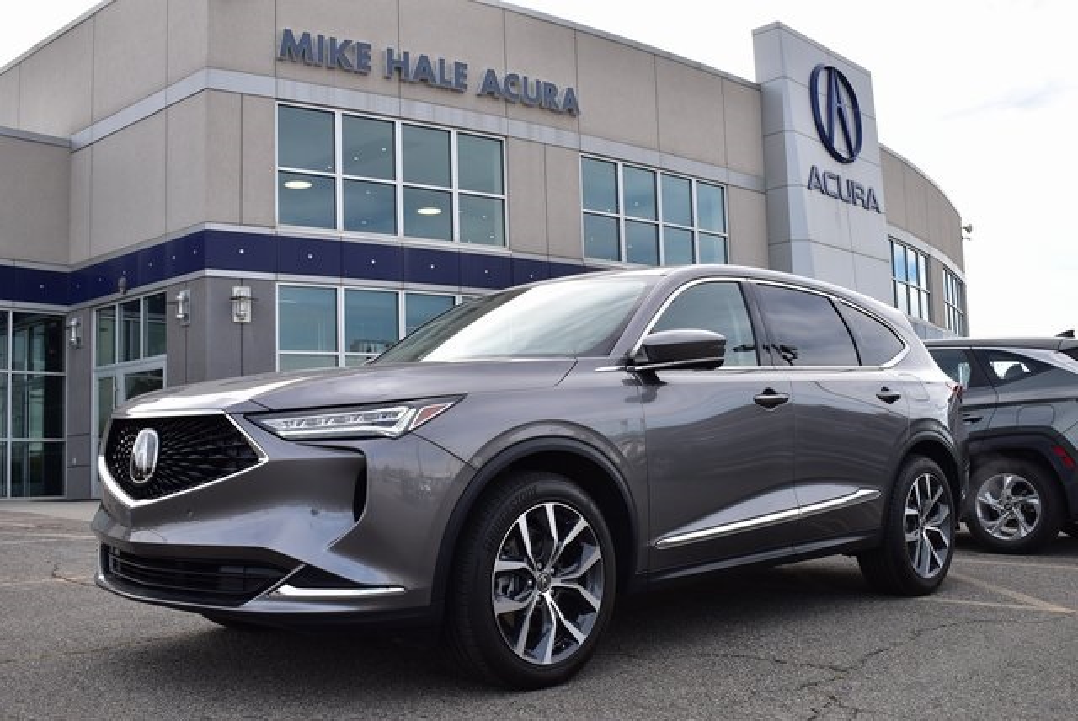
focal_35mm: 36
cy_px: 360
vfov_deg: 36.9
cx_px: 539
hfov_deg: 53.1
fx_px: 1079
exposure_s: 1/160
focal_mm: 24
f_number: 6.3
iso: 100
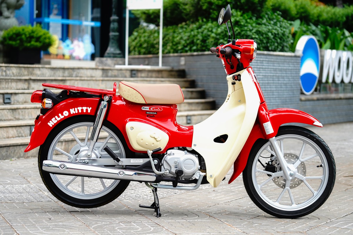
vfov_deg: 13.4
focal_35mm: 102
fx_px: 1000
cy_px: 118
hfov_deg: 20.0
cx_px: 176
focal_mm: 102
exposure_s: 1/250
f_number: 4
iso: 1250
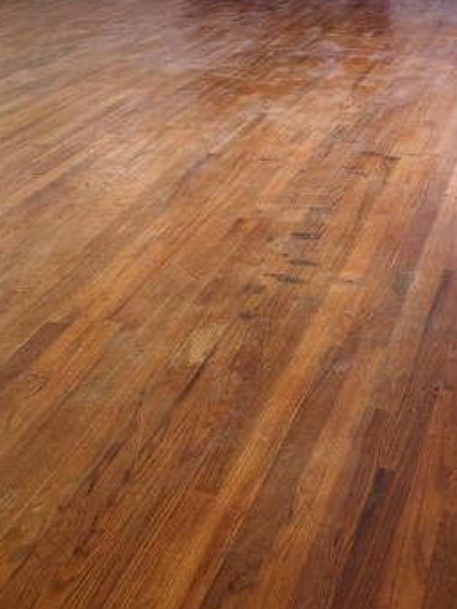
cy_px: 39
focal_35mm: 54
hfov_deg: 27.0
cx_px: 216
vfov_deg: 33.3
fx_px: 950
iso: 250
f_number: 1.78
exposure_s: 1/83
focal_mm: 6.86
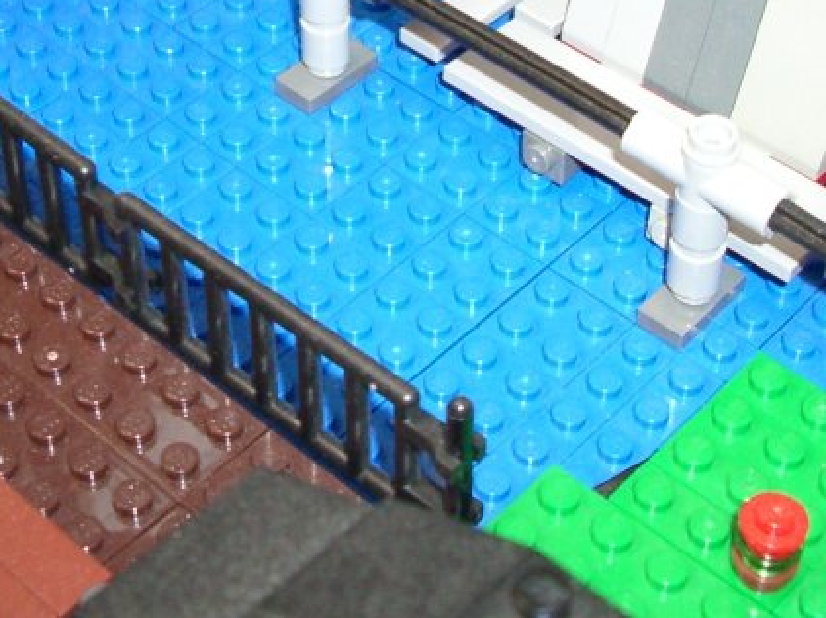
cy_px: -68
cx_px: 325
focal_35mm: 85
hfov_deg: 23.0
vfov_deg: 16.8
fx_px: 2027
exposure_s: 1/60
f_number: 2.6
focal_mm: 5.8
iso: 200
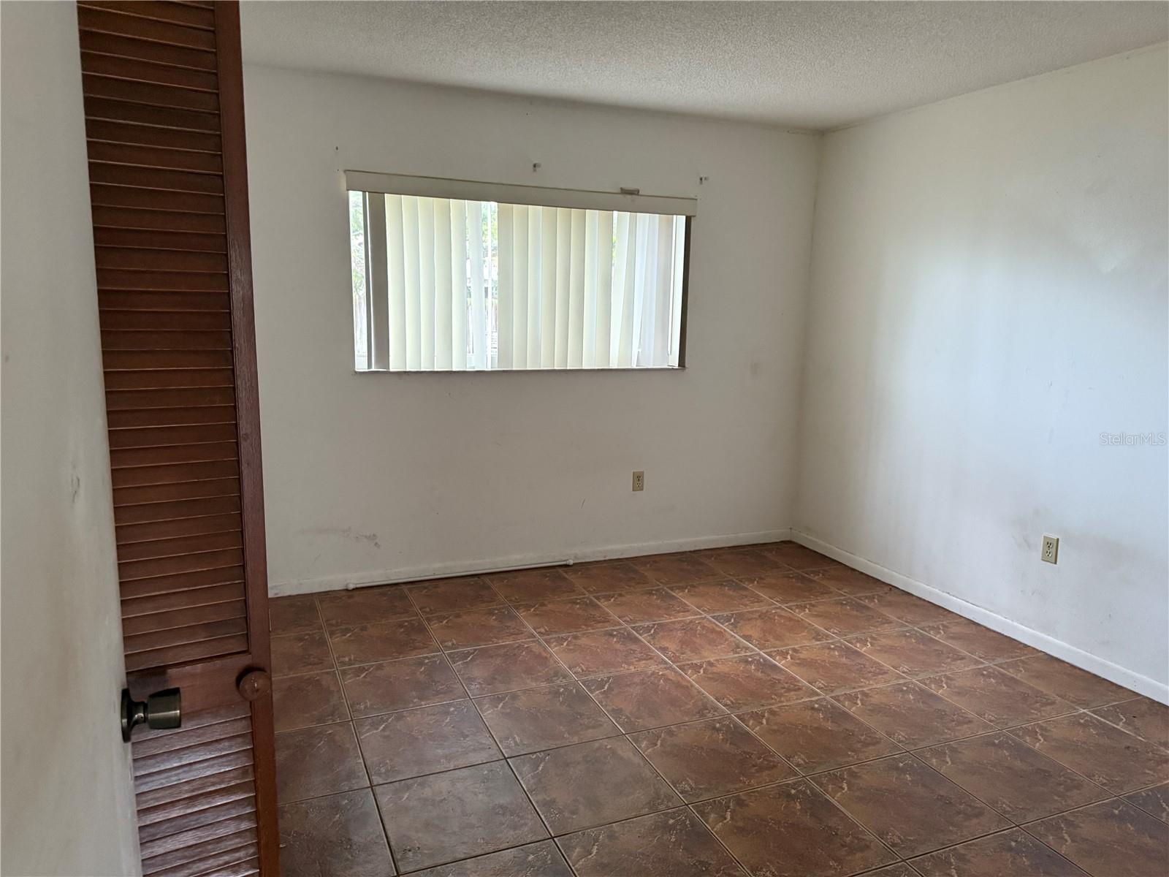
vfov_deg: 56.8
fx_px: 810
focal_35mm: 24
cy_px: 438
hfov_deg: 71.6
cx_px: 584
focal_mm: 6.76
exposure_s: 1/60
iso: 800
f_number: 1.78
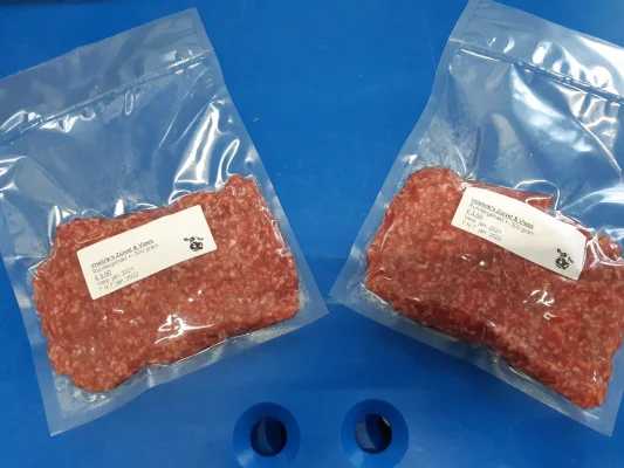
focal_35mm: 26
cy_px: 234
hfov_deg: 67.3
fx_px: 469
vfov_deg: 53.1
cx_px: 312
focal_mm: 3.92
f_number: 1.7
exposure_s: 1/50
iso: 250
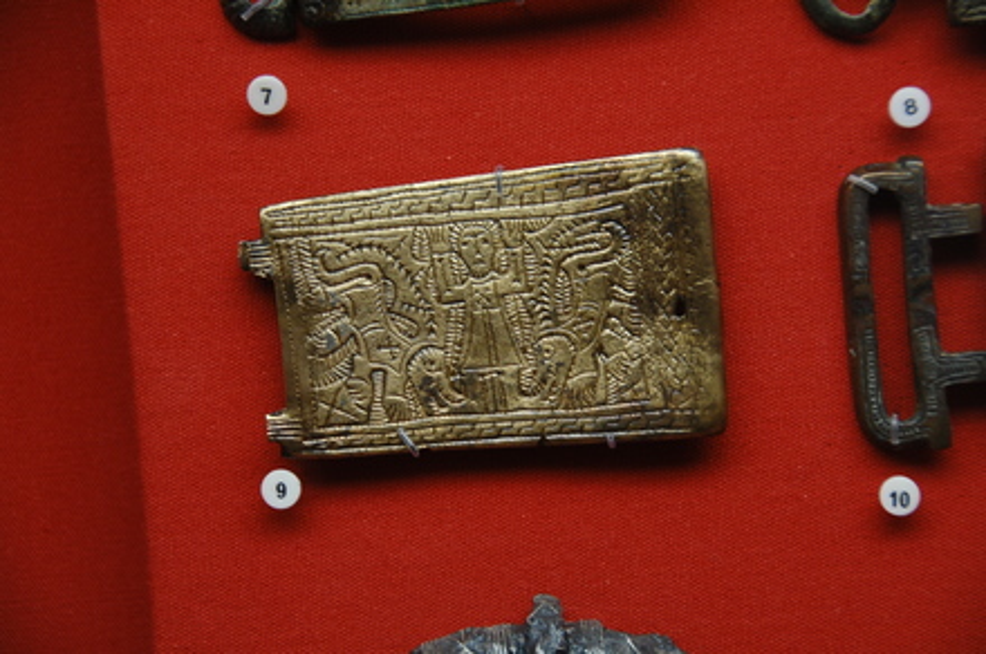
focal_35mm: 142
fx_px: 3897
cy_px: 327
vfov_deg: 9.6
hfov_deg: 14.4
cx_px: 493
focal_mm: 95
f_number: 5.3
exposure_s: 1/4
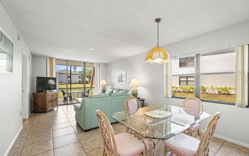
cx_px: 128
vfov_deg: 74.7
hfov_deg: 101.4
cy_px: 82
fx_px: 102
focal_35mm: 15
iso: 800
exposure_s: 1/10
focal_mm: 14
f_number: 8
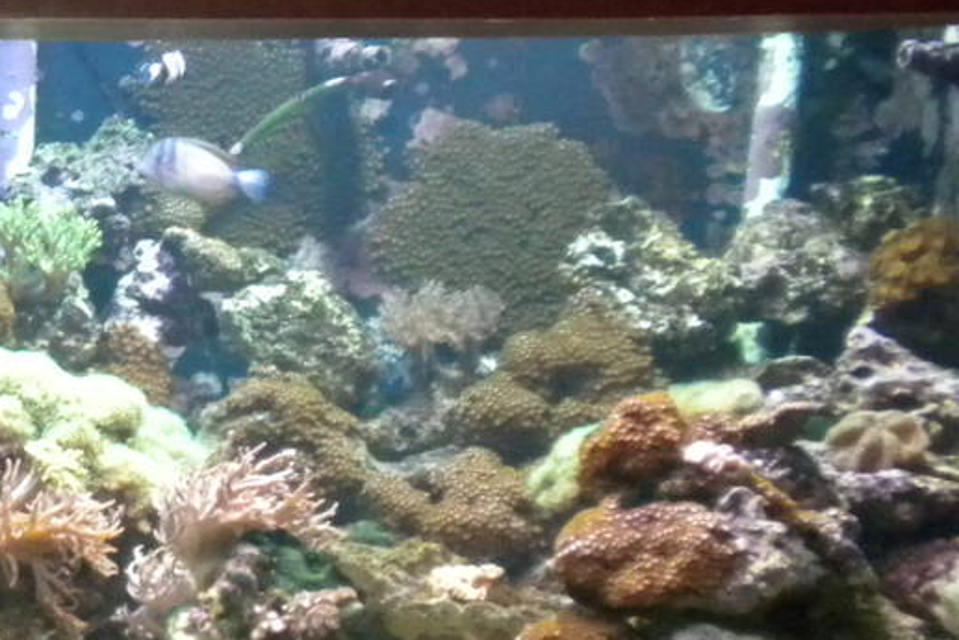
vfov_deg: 11.5
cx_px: -347
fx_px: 3171
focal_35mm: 119
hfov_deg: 16.1
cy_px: 243
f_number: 3.5
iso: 400
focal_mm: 6.6
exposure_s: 1/20.4
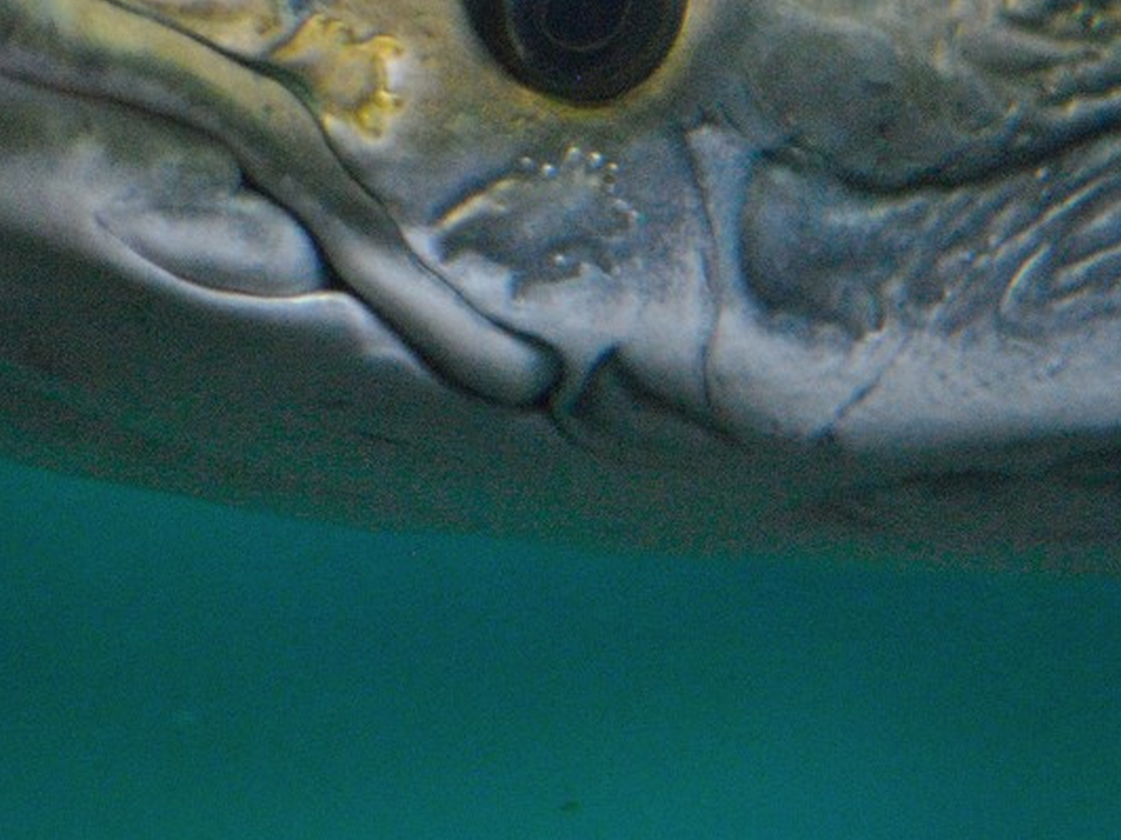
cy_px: 216
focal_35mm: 833
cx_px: 598
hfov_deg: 2.4
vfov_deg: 1.8
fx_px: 26976
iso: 1600
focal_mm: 300
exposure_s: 1/60
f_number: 5.6
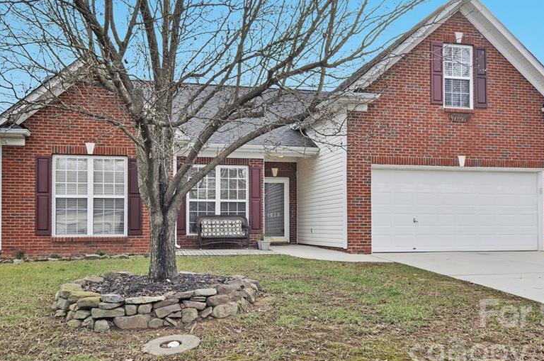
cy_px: 161
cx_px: 259
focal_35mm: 32
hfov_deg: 58.8
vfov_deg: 40.9
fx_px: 483
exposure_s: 1/200
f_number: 9
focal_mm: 16
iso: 200
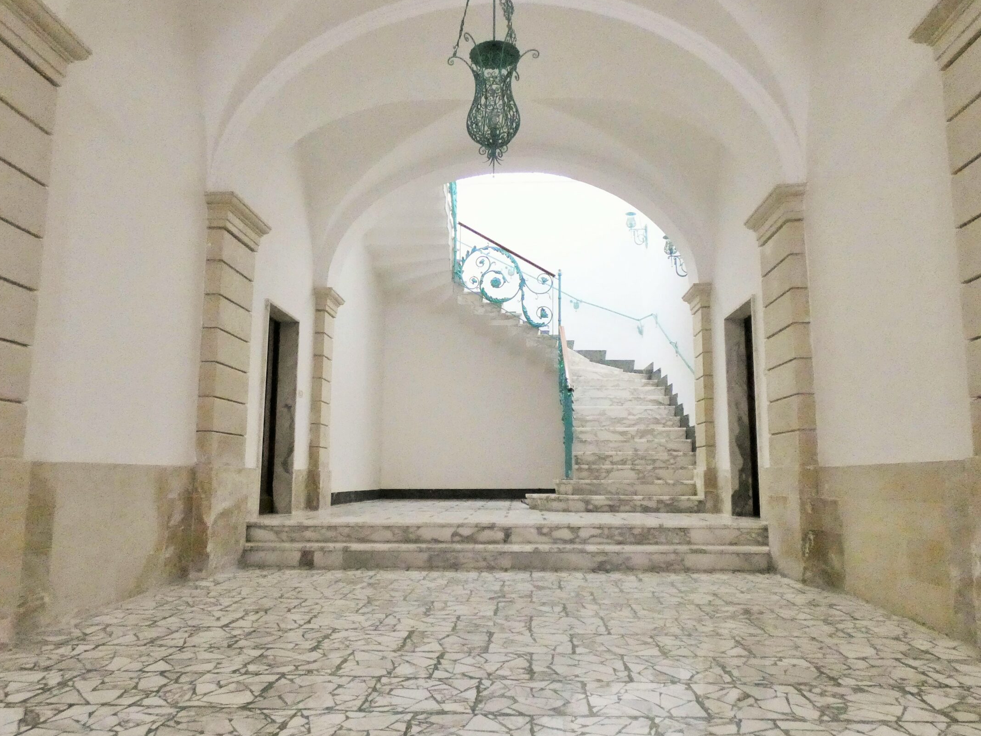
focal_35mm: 24
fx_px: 680
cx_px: 489
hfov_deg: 71.6
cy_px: 386
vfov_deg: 56.8
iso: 1250
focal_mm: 3.6
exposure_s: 1/125
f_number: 2.8
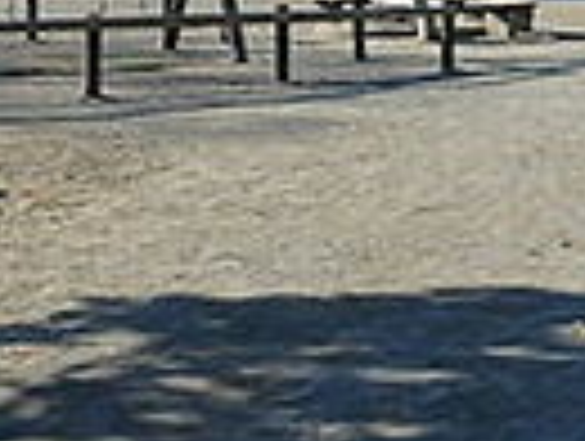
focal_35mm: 100
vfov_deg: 14.2
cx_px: 598
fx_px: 1693
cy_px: -155
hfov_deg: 19.0
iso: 125
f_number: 3.5
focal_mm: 3.7
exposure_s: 1/1000
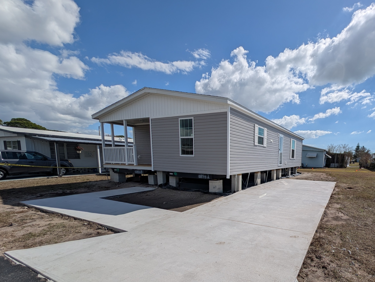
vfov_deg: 94.6
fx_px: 130
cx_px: 188
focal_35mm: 12
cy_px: 141
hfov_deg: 110.5
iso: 38
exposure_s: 1/5076
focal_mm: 2.23
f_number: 1.95
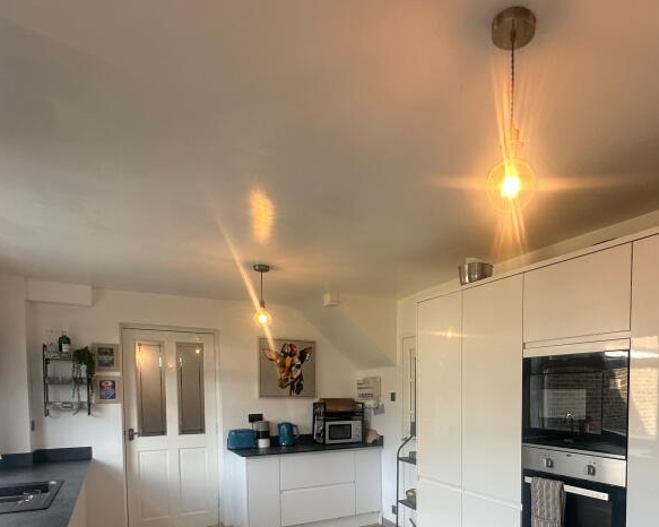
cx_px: 413
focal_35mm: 24
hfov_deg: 69.2
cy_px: 417
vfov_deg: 54.9
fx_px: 468
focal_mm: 2.22
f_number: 2.2
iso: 80
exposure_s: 1/99
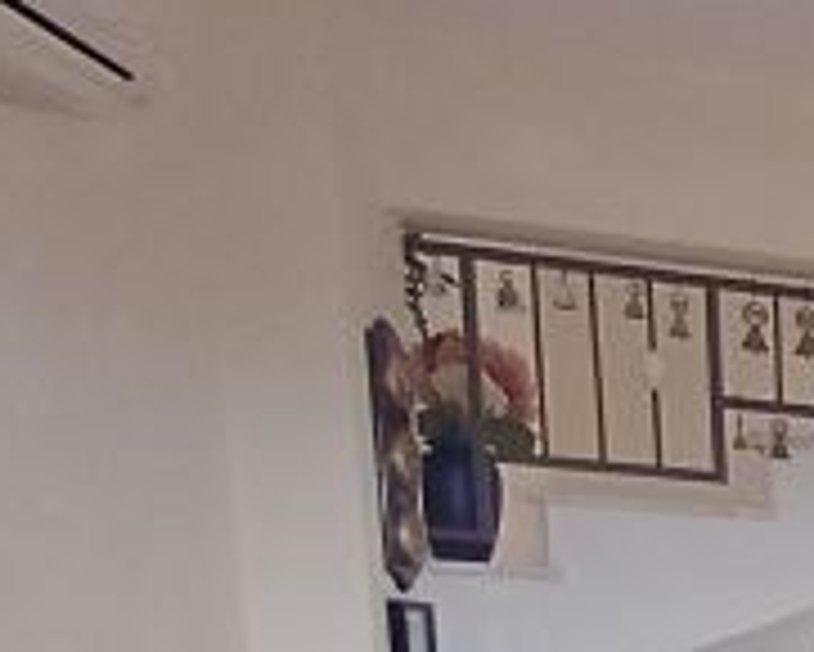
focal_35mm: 69
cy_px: 1007
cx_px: 1628
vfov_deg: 19.1
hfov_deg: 18.3
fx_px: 1663
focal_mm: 1.64
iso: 200
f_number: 2.2
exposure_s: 1/50
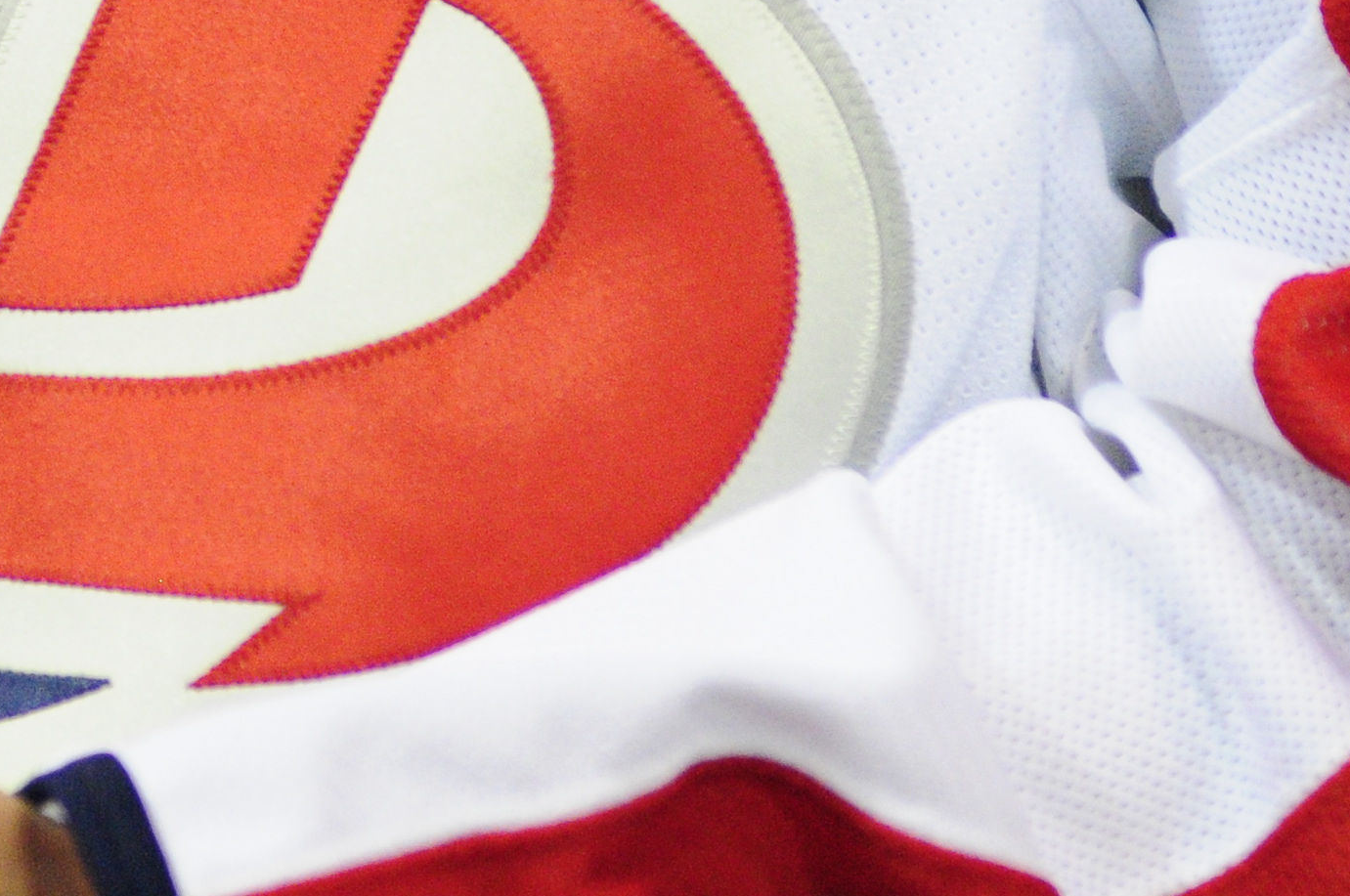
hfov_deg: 2.6
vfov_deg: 1.7
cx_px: -113
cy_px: -43
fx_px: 29661
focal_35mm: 792
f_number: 3.2
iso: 1600
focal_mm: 170
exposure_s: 1/320
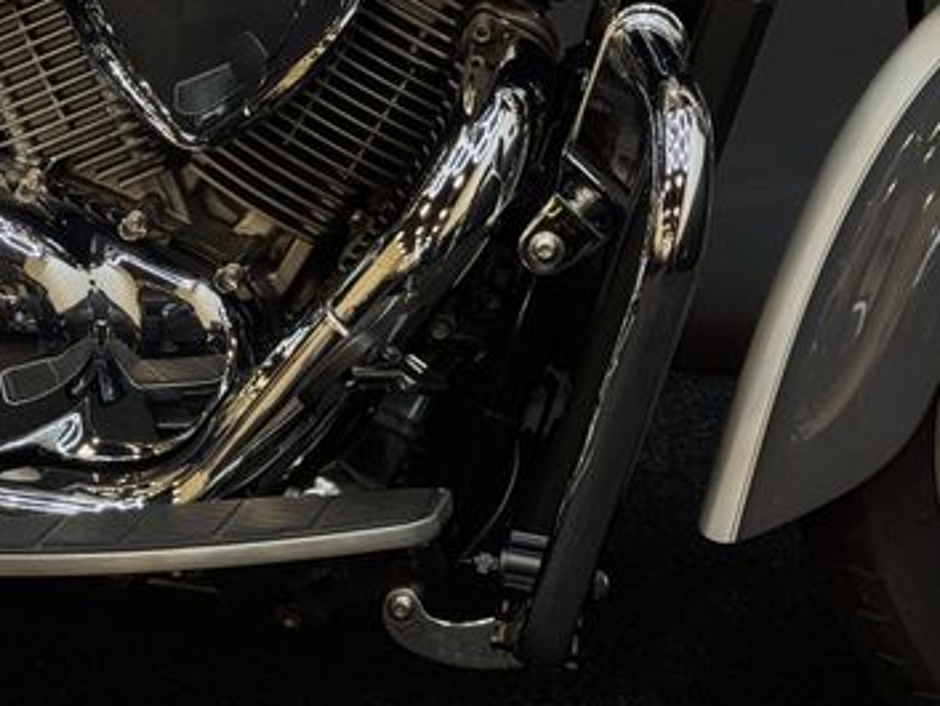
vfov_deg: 16.9
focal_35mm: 87
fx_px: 2363
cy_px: 141
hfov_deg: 22.0
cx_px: 109
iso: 64
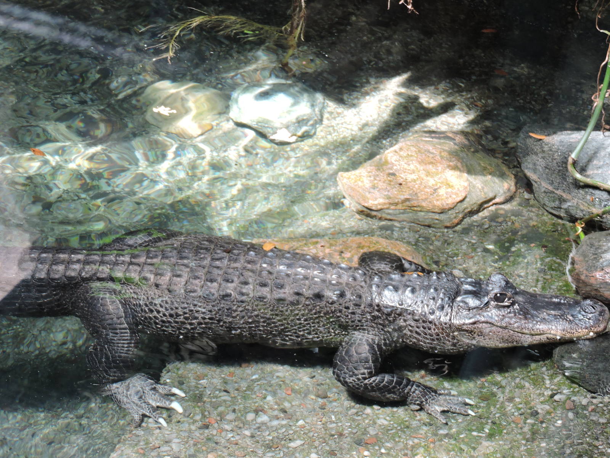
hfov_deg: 18.7
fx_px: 1850
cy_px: 229
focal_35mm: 105
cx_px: 305
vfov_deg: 14.1
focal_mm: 18.7
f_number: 4.2
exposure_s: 1/100
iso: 360
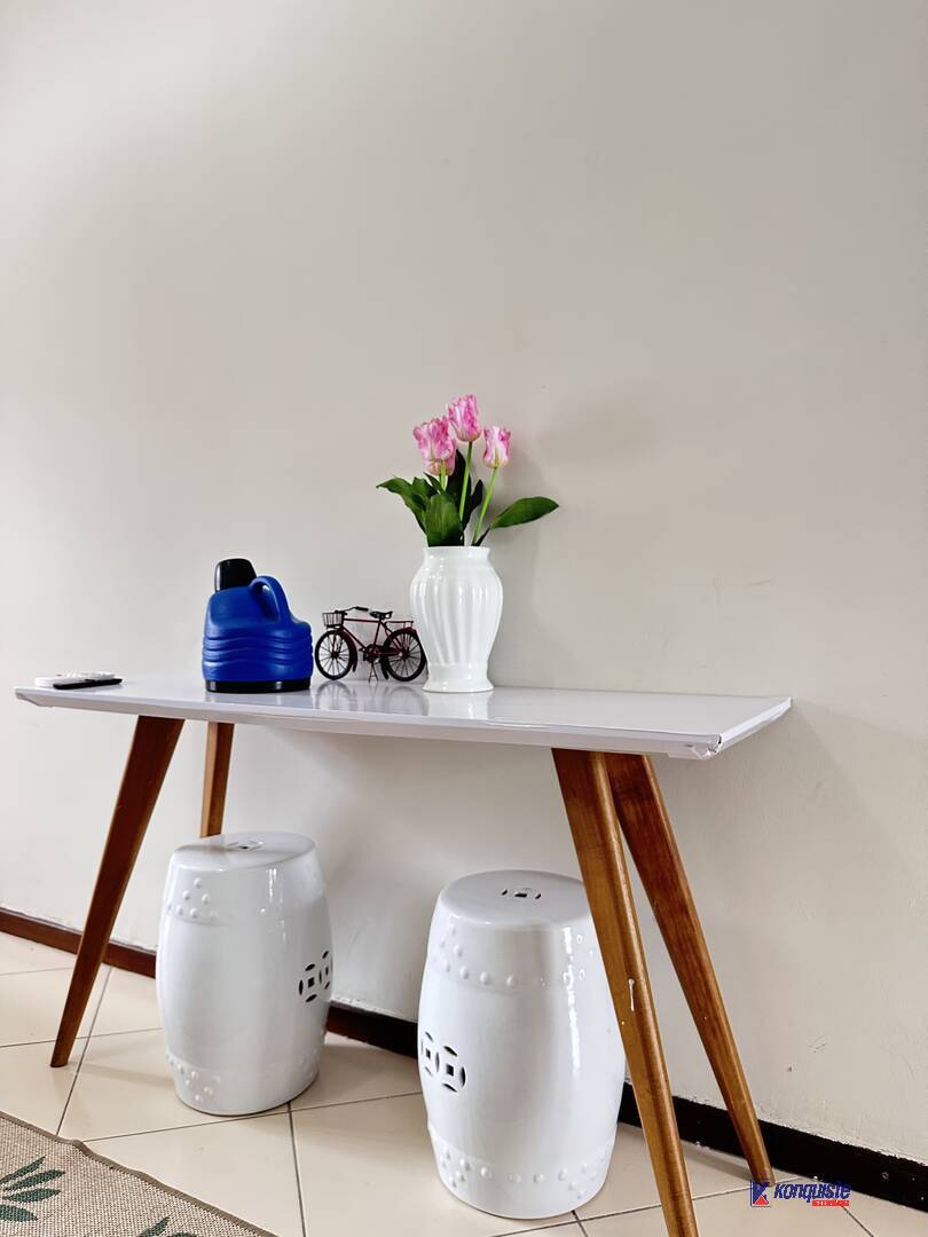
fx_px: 858
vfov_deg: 71.6
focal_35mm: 24
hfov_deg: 56.8
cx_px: 464
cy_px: 618
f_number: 1.78
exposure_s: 1/60
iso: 320
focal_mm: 6.86
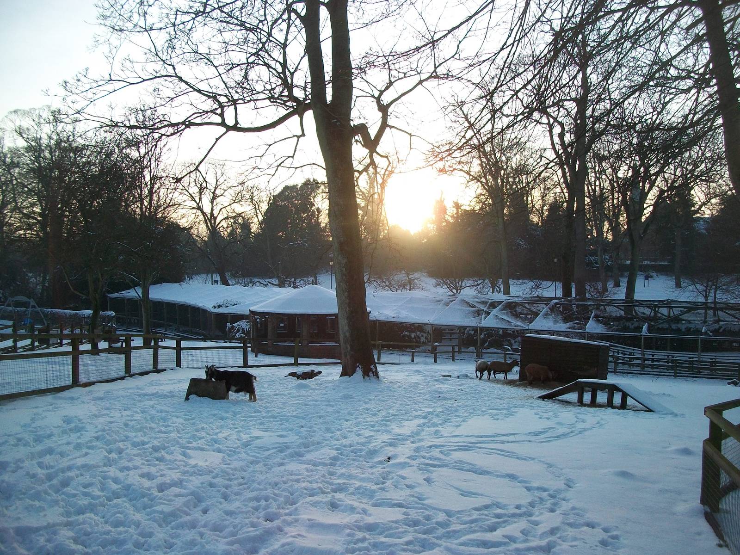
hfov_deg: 56.8
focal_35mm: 32
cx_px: 370
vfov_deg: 44.2
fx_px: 684
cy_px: 278
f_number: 2.9
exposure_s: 1/500
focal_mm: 5.7
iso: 127
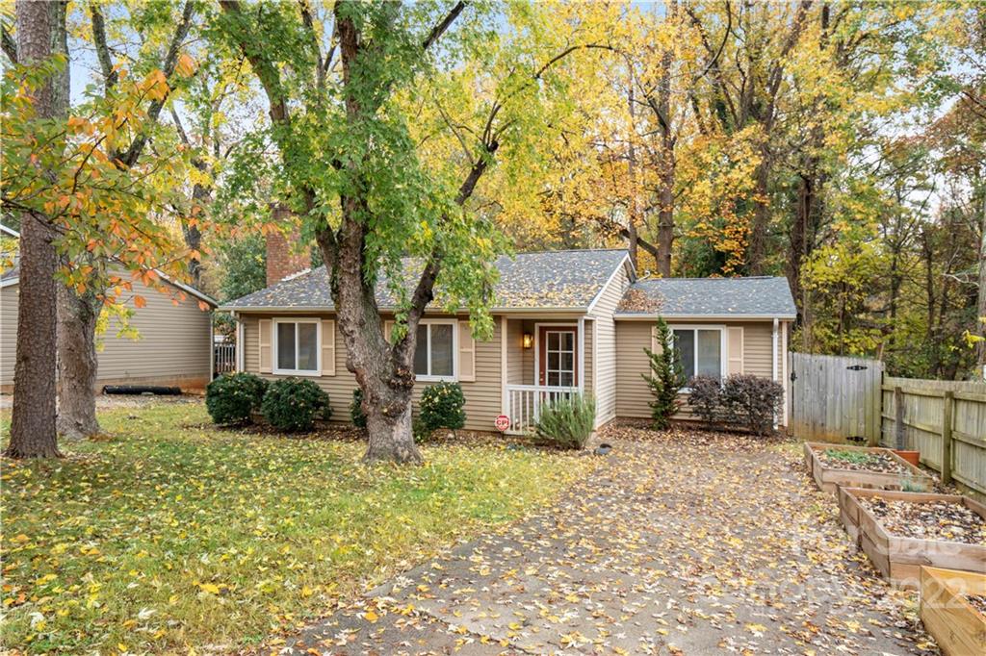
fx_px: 630
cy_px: 328
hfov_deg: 76.1
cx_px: 493
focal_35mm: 23
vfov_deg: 55.1
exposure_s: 1/125
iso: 640
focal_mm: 23
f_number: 6.3
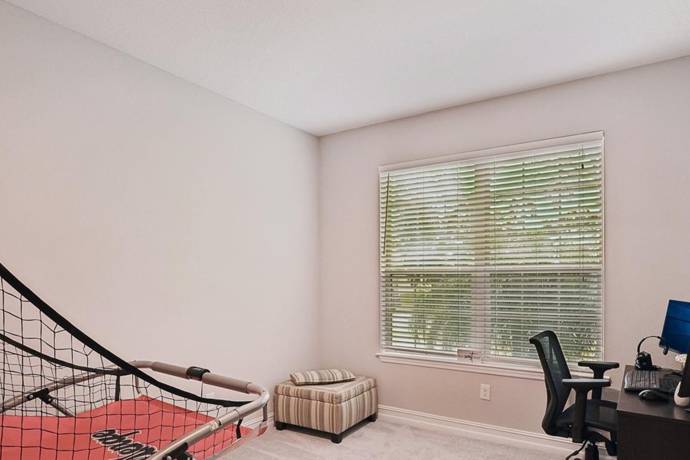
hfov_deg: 78.6
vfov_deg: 56.8
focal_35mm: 22
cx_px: 357
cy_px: 274
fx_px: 421
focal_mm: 16
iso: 400
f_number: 8
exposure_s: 1/10
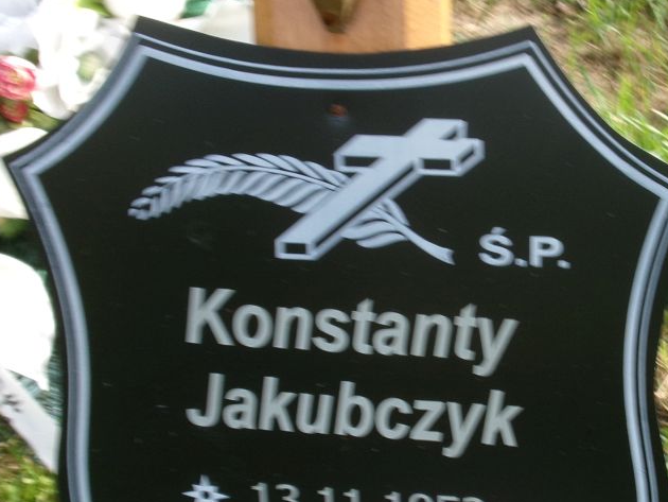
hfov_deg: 29.5
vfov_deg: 22.9
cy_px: 316
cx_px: 543
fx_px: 1236
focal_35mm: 64
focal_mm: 5.1
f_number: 10.8
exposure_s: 1/40
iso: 100
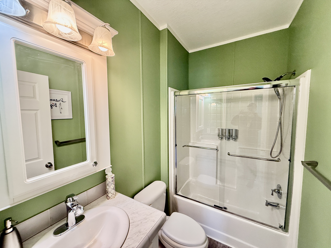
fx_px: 134
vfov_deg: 85.7
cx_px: 166
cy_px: 124
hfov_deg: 102.1
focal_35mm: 14
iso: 250
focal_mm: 2.22
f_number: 2.2
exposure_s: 1/120
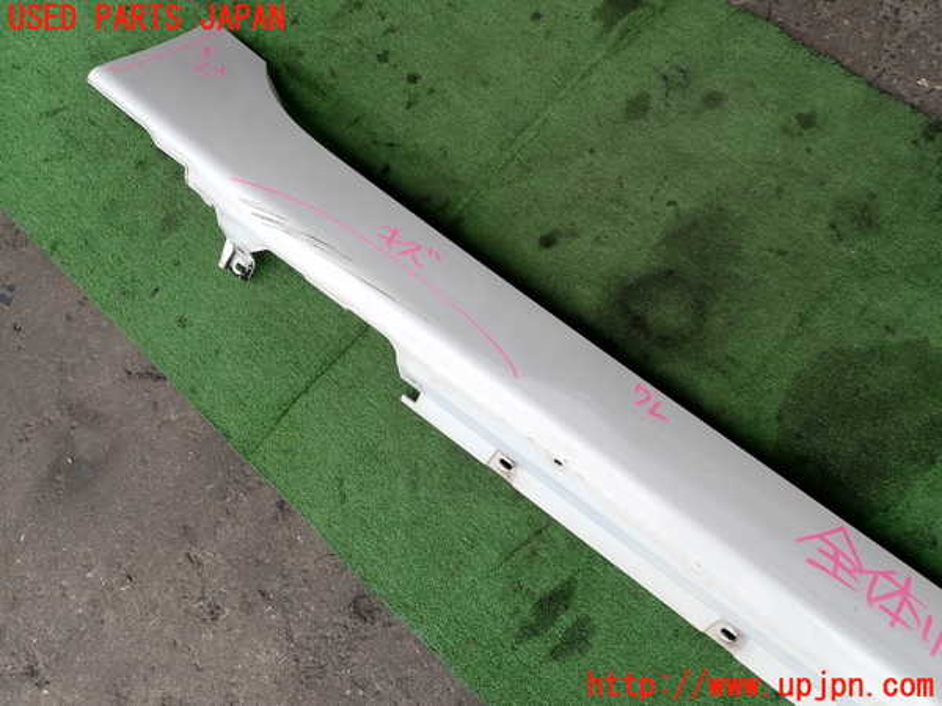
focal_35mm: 25
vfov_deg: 54.9
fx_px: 680
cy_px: 353
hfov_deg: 69.4
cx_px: 471
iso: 100
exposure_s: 1/250
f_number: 2.8
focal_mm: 4.5
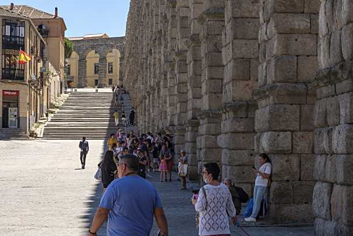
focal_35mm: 84
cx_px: 176
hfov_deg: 24.2
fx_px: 824
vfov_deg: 16.3
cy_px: 125
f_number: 8
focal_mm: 52.4
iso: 320
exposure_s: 1/400
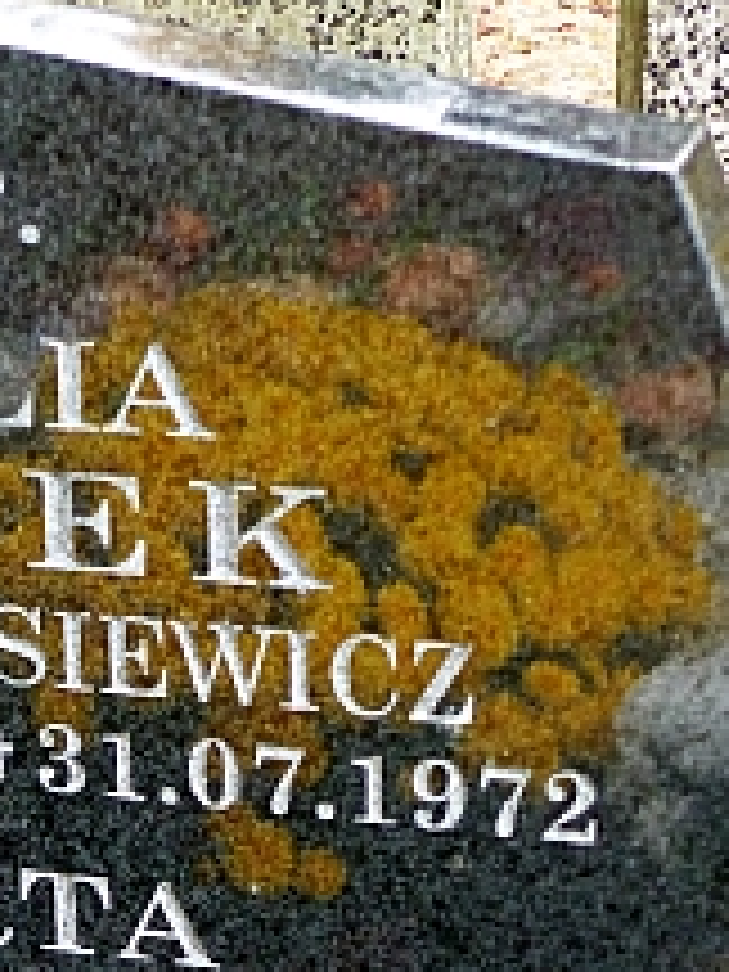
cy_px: 940
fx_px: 3678
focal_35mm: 131
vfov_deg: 14.8
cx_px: -9
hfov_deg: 11.2
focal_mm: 10.5
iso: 400
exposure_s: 1/50
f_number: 2.8
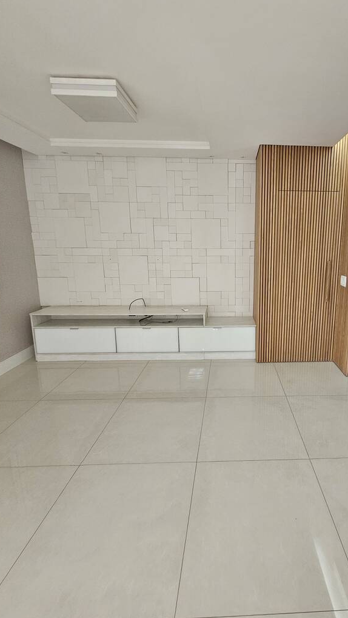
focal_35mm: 15
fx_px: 246
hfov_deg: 68.2
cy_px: 292
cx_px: 237
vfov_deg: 102.9
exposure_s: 1/60
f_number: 2.2
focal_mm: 2.2
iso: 320
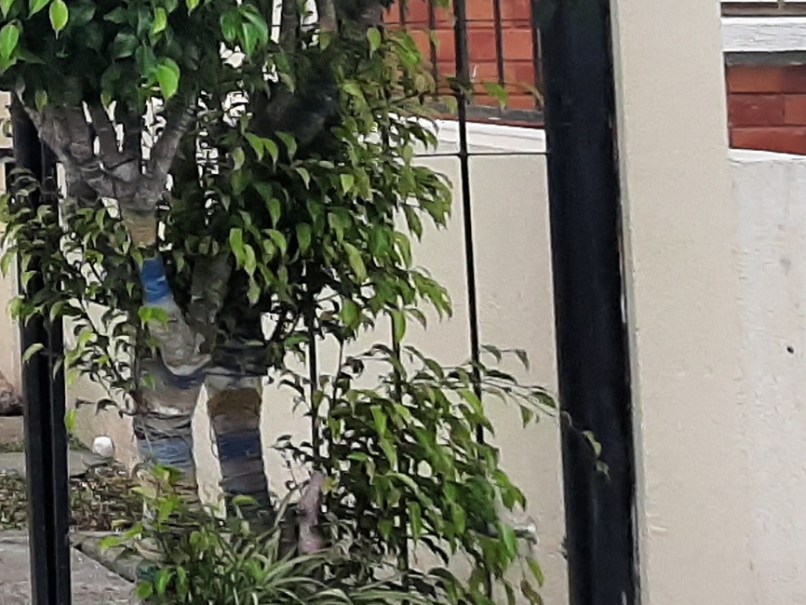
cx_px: -912
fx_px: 2818
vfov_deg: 11.8
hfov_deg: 13.4
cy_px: -272
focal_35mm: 121
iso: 40
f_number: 1.7
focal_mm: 3.93
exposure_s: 1/2653
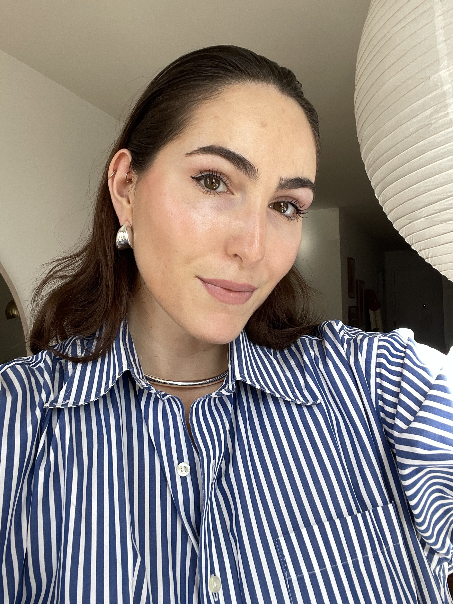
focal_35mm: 30
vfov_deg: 60.0
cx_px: 226
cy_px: 302
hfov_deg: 46.8
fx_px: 523
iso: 40
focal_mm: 2.71
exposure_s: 1/121
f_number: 2.2
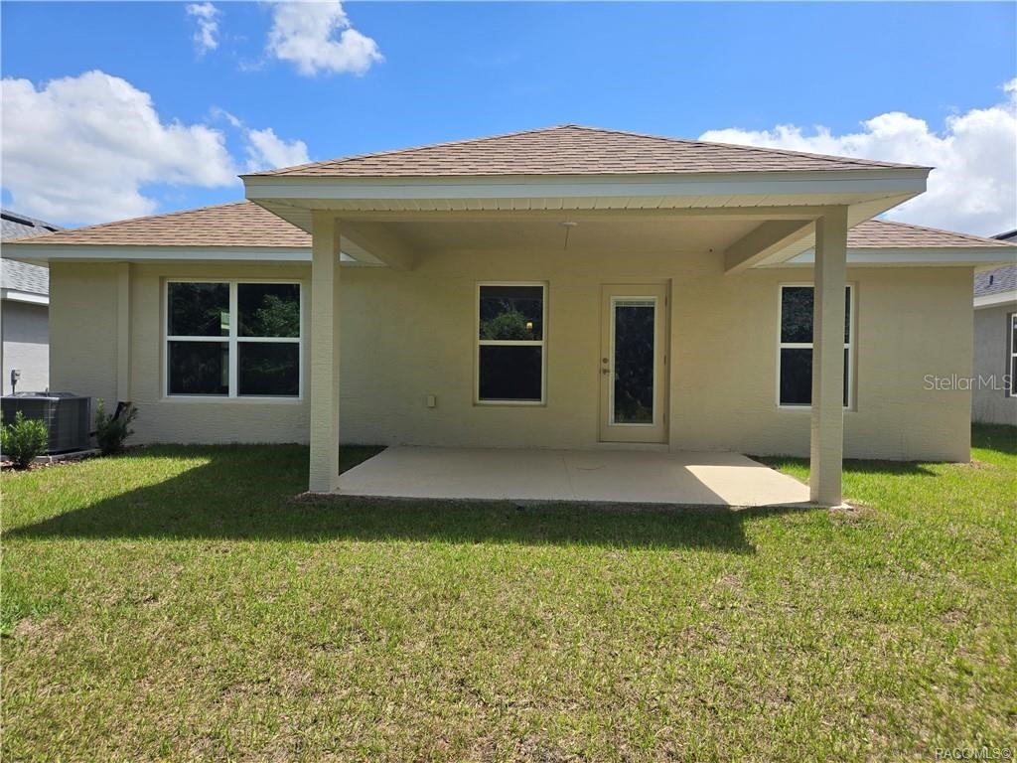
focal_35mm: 23
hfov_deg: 73.9
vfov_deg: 58.9
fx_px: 676
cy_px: 382
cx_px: 508
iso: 25
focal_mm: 5.4
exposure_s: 1/1946
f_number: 1.8
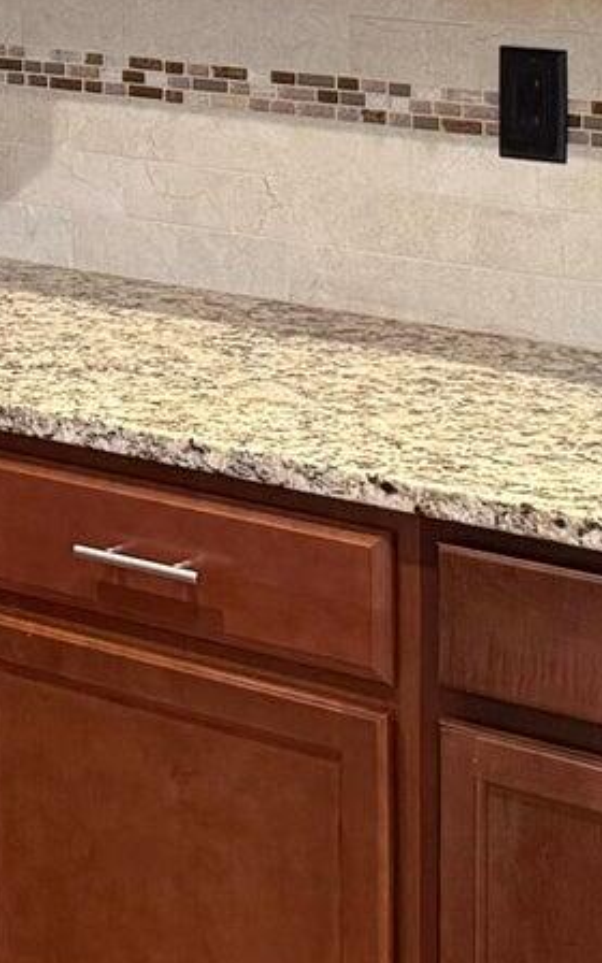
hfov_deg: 10.2
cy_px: -155
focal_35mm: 121
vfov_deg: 16.6
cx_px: -474
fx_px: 3176
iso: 320
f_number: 1.78
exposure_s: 1/60
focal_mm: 6.76
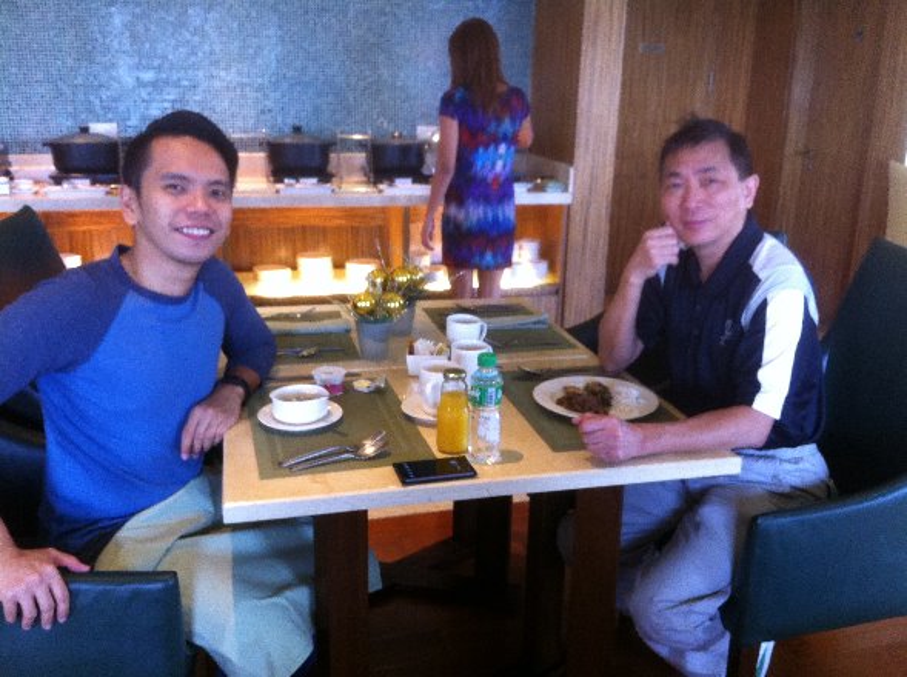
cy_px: 338
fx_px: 916
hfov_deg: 52.7
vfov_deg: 40.6
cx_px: 454
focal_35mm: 35
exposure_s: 1/15
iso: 200
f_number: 2.8
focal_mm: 3.85
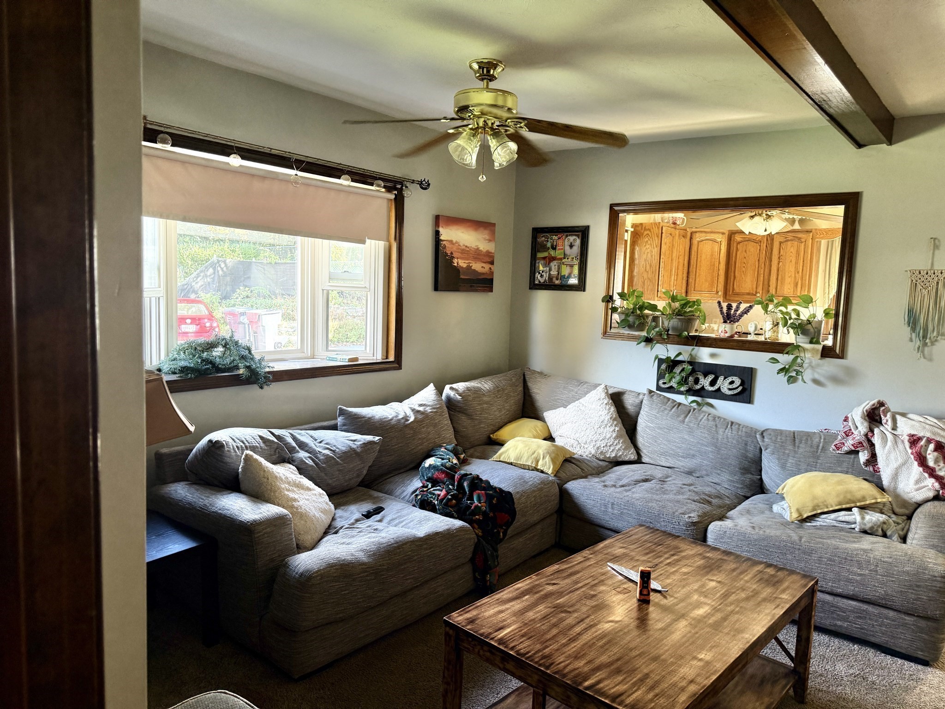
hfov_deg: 71.6
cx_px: 472
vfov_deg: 56.8
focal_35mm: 24
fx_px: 655
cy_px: 354
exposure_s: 1/60
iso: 200
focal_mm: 6.76
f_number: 1.78
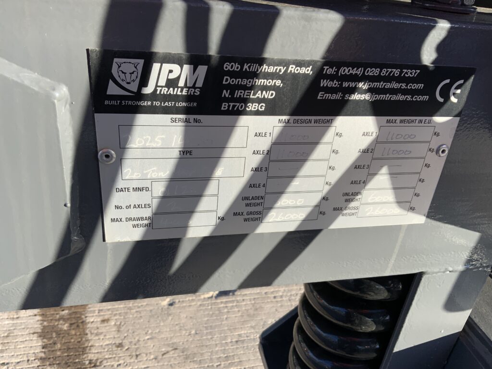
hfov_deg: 61.7
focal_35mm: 29
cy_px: 184
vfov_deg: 48.2
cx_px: 246
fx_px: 412
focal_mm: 3
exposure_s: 1/514
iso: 16
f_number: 1.8
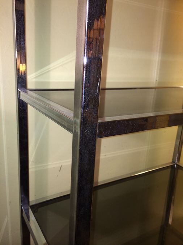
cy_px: 122
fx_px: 212
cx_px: 92
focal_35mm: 30
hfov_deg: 46.8
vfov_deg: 60.0
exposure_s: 1/32
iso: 32
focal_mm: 4.12
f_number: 2.2
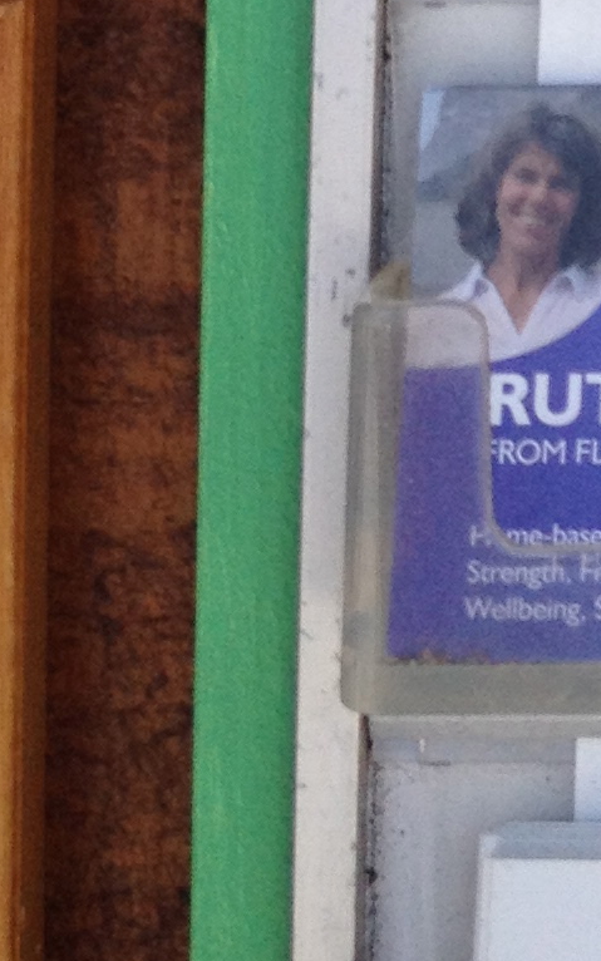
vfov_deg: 12.3
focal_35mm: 158
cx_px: 996
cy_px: -670
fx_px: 4139
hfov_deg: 8.1
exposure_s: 1/378
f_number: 2.4
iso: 50
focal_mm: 4.28
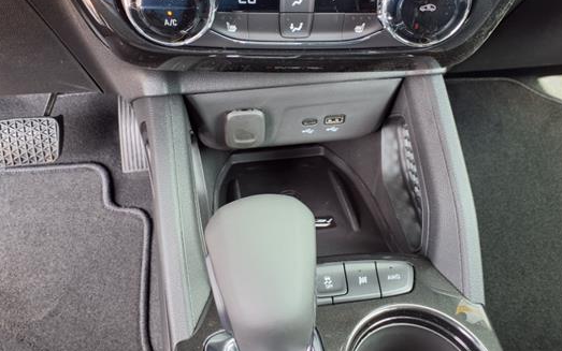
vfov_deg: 35.9
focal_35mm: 35
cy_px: 115
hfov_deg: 55.3
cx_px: 268
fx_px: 536
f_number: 1.9
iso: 80
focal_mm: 3.58
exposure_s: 1/40
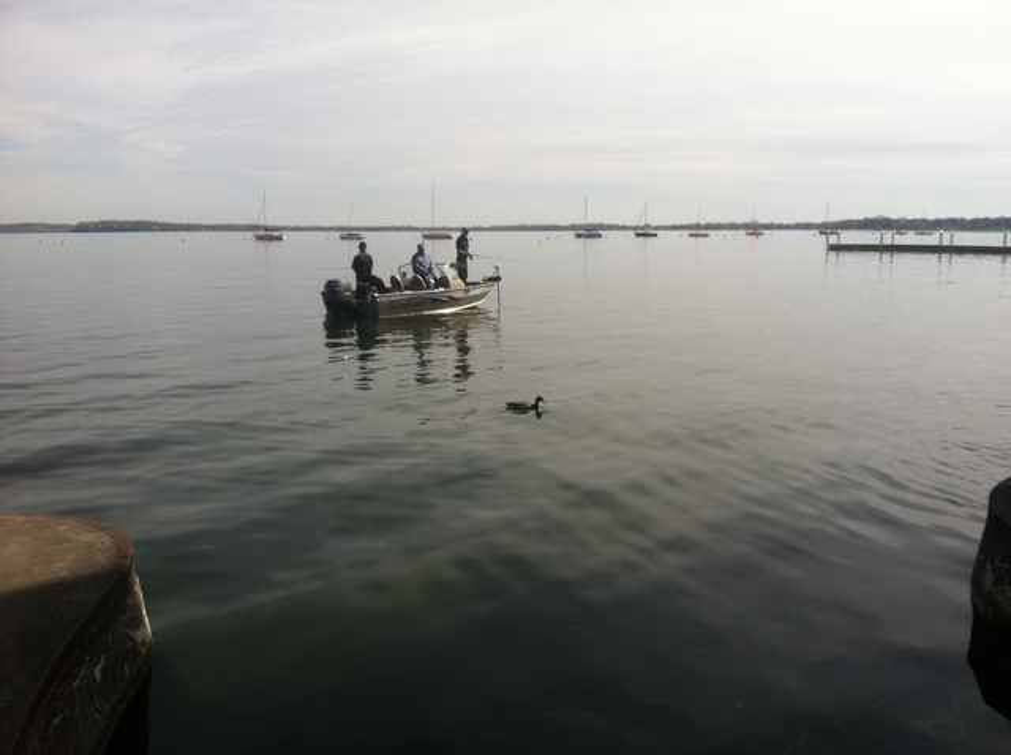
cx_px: 506
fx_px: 1021
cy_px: 378
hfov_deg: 52.7
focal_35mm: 35
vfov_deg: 40.6
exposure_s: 1/1875
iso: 80
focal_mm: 3.85
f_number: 2.8
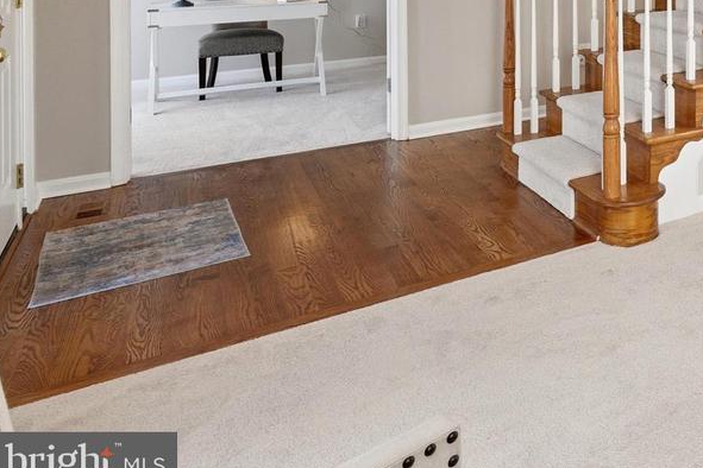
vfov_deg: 29.8
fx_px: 762
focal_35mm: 39
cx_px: 848
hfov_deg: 37.3
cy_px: -78
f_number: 8
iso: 400
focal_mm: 16
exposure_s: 1/200
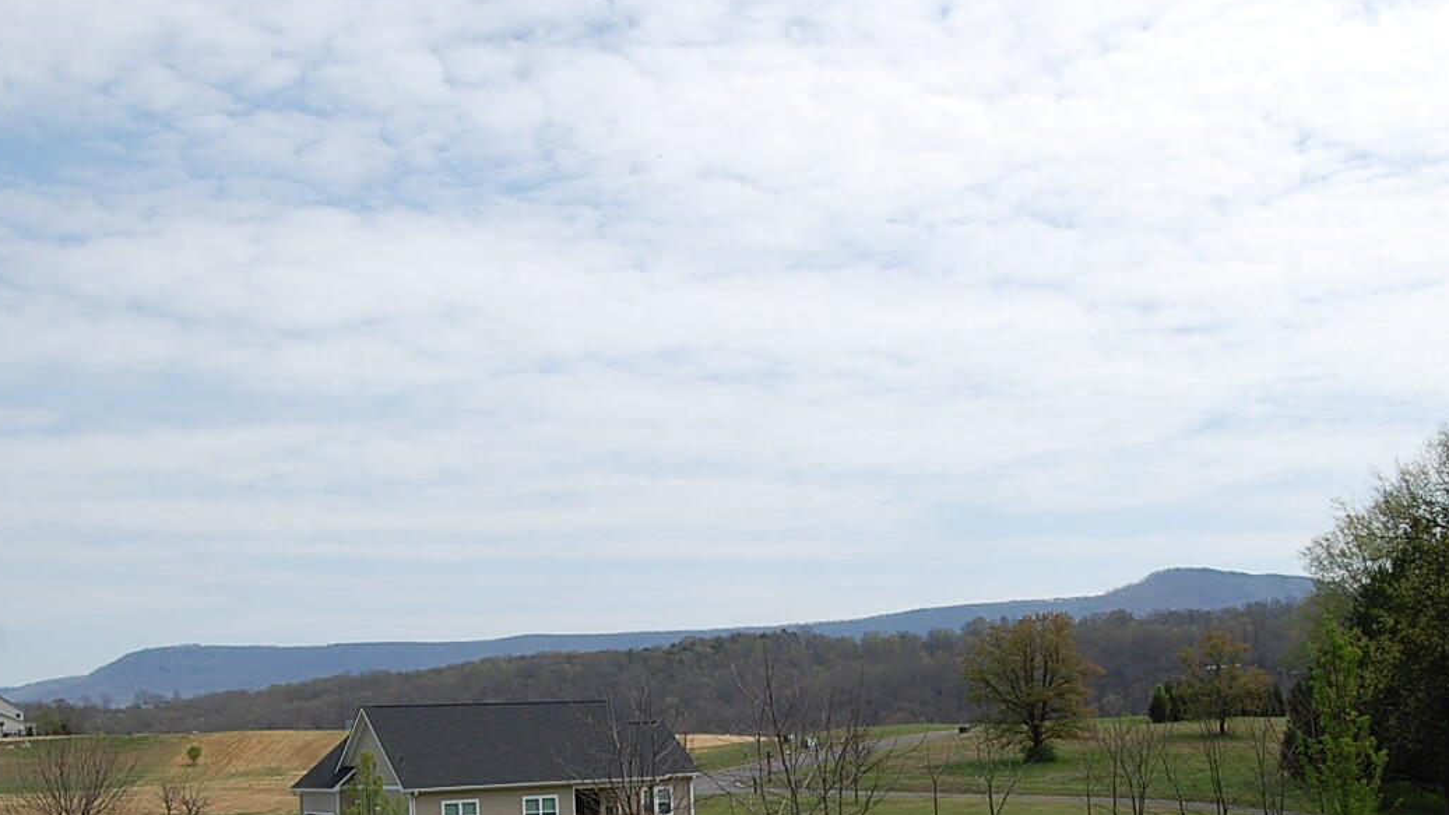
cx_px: 763
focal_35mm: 41
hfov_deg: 49.4
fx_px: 1575
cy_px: 625
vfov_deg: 28.5
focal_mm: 18
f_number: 10
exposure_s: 1/400
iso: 200
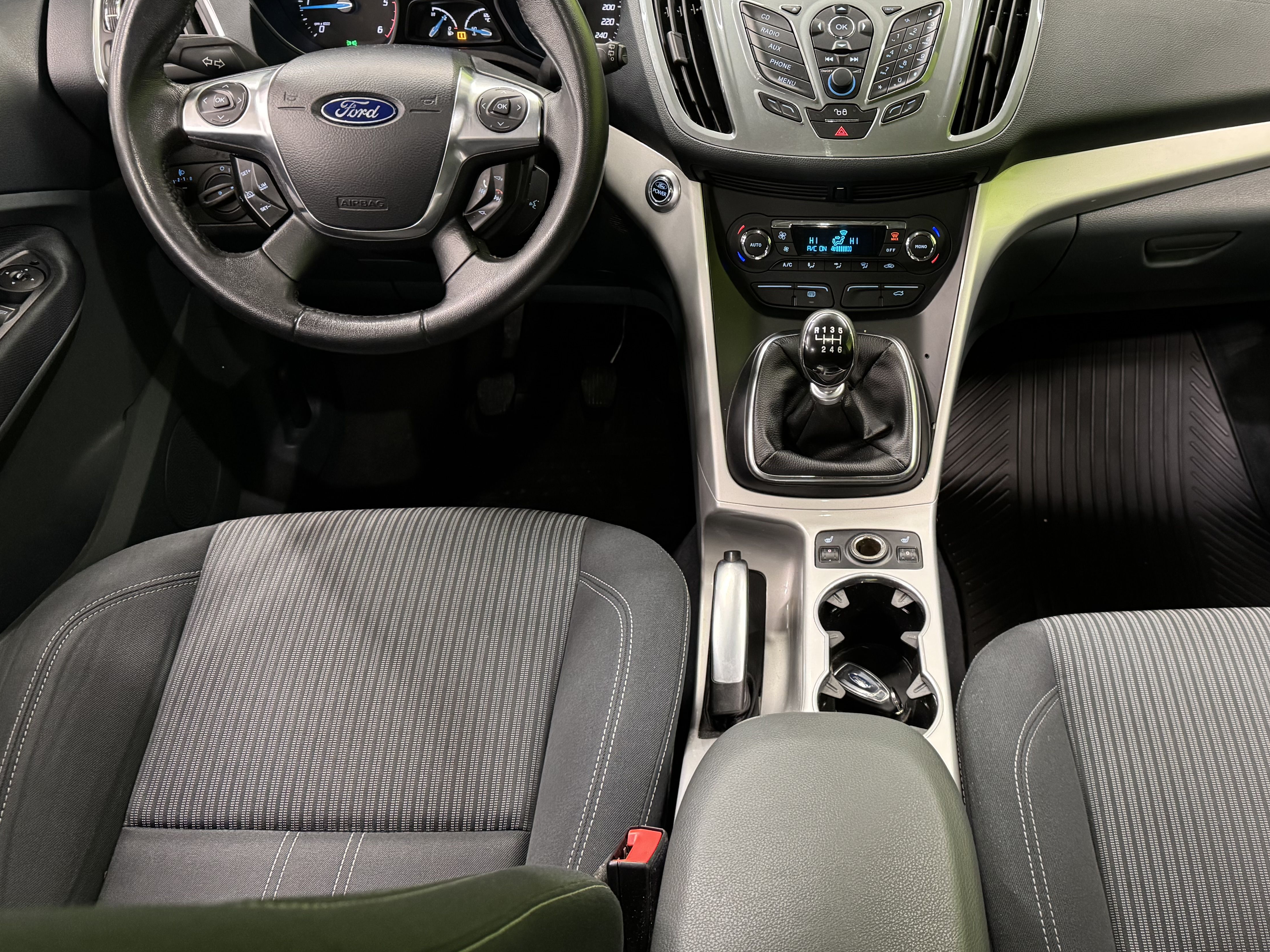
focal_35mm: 31
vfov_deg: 45.0
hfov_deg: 57.5
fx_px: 1137
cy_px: 351
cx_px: 809
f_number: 1.78
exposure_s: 1/50
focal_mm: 6.76
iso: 640
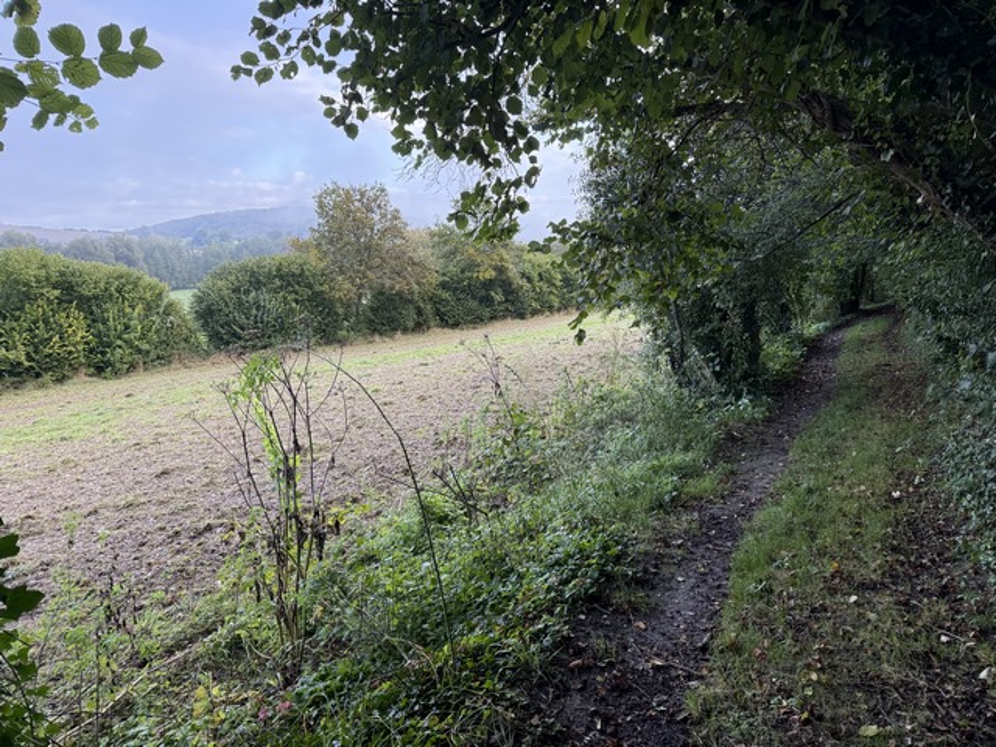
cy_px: 374
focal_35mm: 24
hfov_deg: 71.6
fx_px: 691
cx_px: 498
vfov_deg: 56.8
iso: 125
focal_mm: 6.76
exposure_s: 1/243
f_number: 1.78
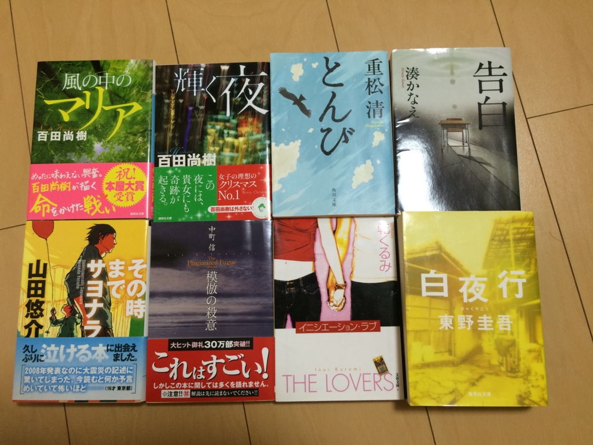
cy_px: 222
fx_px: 497
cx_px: 296
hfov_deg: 61.7
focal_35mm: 29
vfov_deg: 48.2
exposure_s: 1/30
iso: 80
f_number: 2.2
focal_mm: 4.15
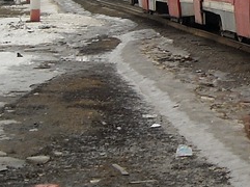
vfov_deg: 9.7
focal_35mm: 149
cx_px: 358
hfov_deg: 12.7
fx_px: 1074
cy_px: -55
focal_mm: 5.7
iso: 64
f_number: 2.8
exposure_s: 1/91
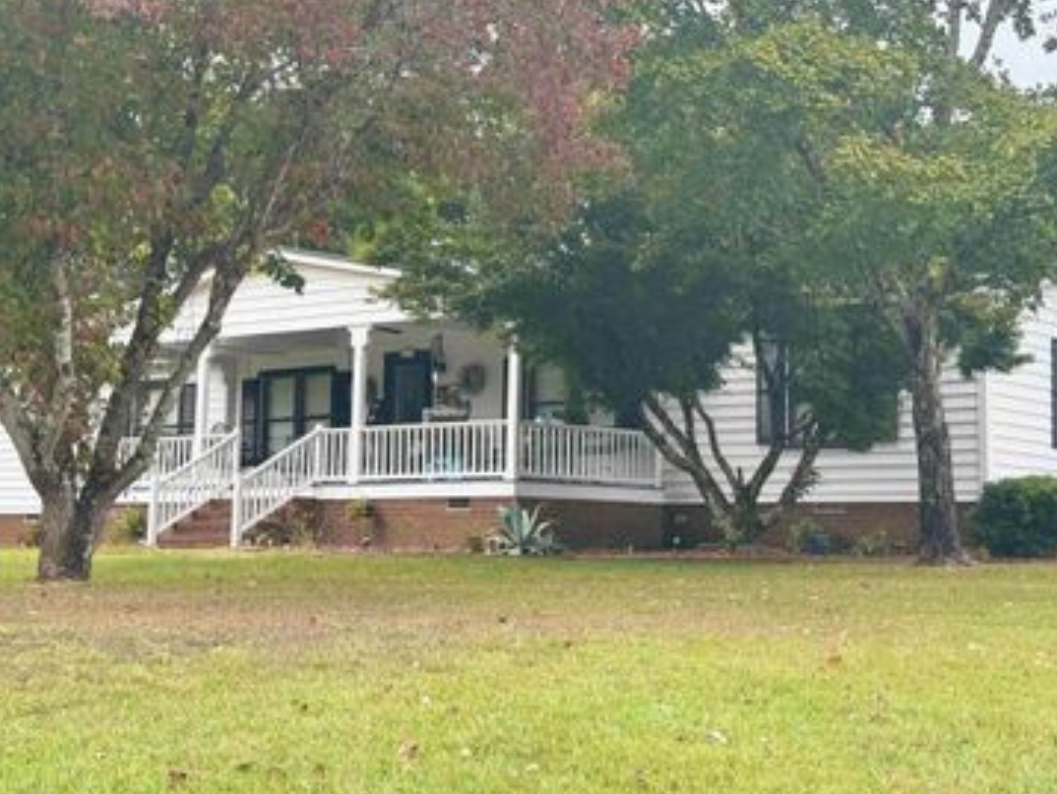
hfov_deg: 28.9
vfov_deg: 21.9
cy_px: 282
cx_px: 593
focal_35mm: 67
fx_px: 2047
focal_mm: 6.76
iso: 64
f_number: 1.78
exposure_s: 1/995
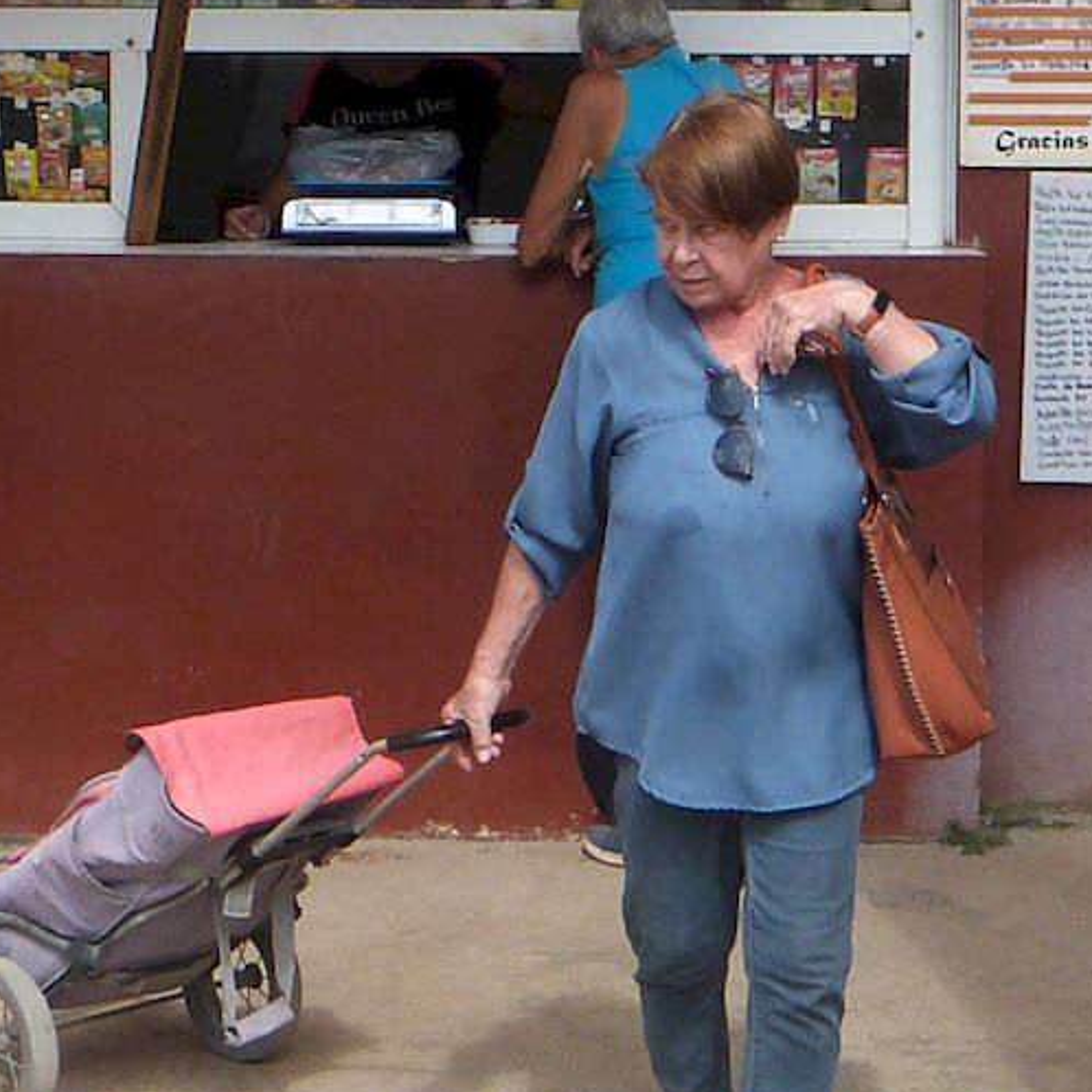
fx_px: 3176
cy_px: 236
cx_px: 531
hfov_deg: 19.5
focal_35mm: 89
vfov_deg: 19.3
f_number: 5.6
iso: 500
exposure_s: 1/250
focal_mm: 7.8
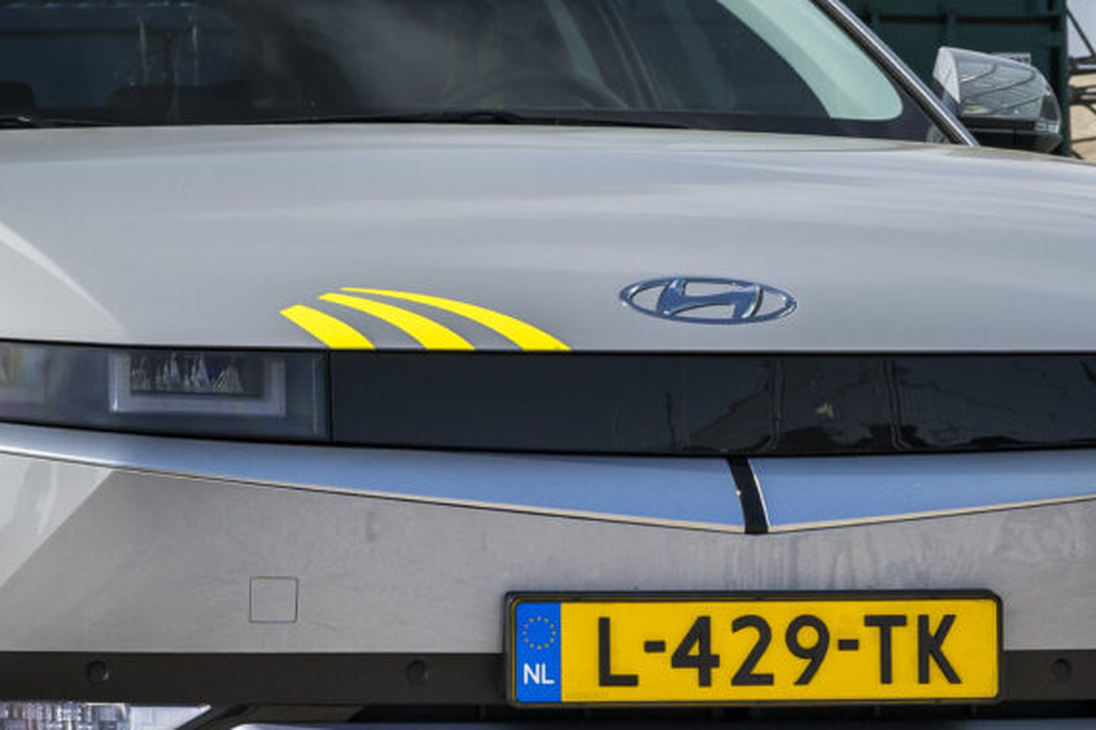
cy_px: -199
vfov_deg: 8.2
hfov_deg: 11.9
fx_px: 5051
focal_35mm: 166
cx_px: -447
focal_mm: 37
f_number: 8
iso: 100
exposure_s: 1/250
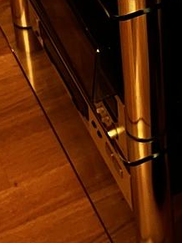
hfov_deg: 9.5
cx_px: 391
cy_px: -171
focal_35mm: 143
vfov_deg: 12.7
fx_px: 1003
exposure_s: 1/2
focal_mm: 5.7
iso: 320
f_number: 1.5
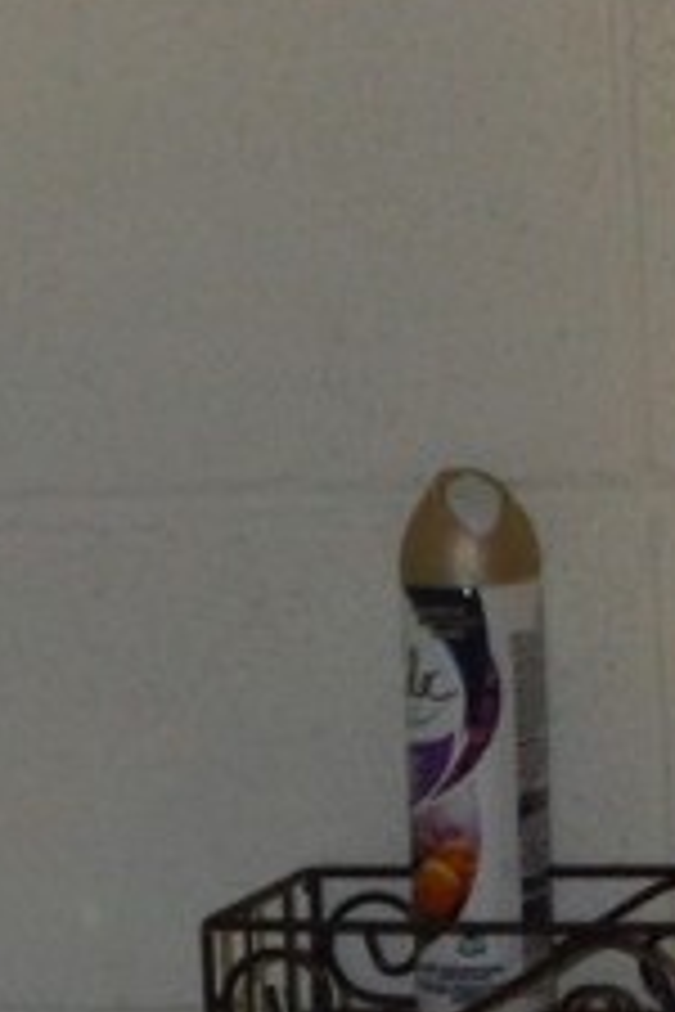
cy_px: 729
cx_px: 1024
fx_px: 5175
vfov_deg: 11.2
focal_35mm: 184
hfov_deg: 7.3
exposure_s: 1/60
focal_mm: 18
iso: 1250
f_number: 3.5
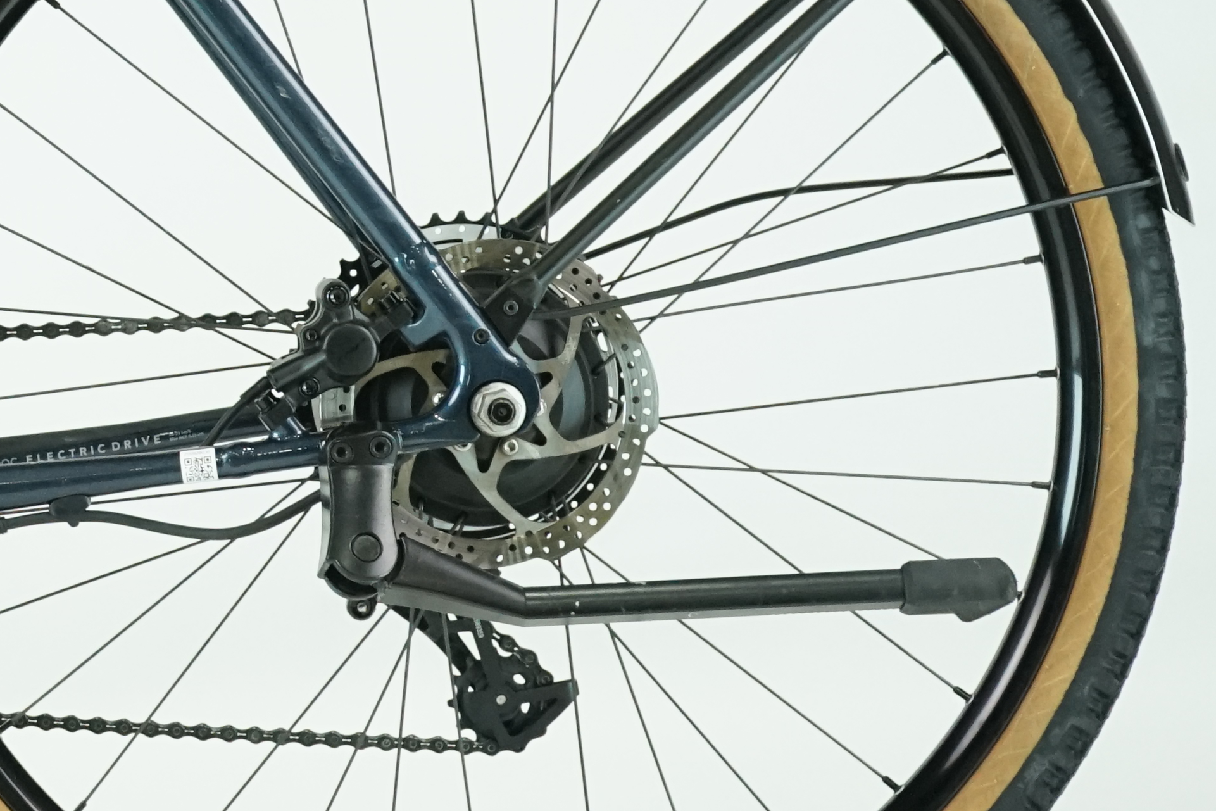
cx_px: -660
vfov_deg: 7.7
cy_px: -92
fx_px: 6012
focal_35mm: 178
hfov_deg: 11.1
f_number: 6.3
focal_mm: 57
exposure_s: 1/200
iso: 2500
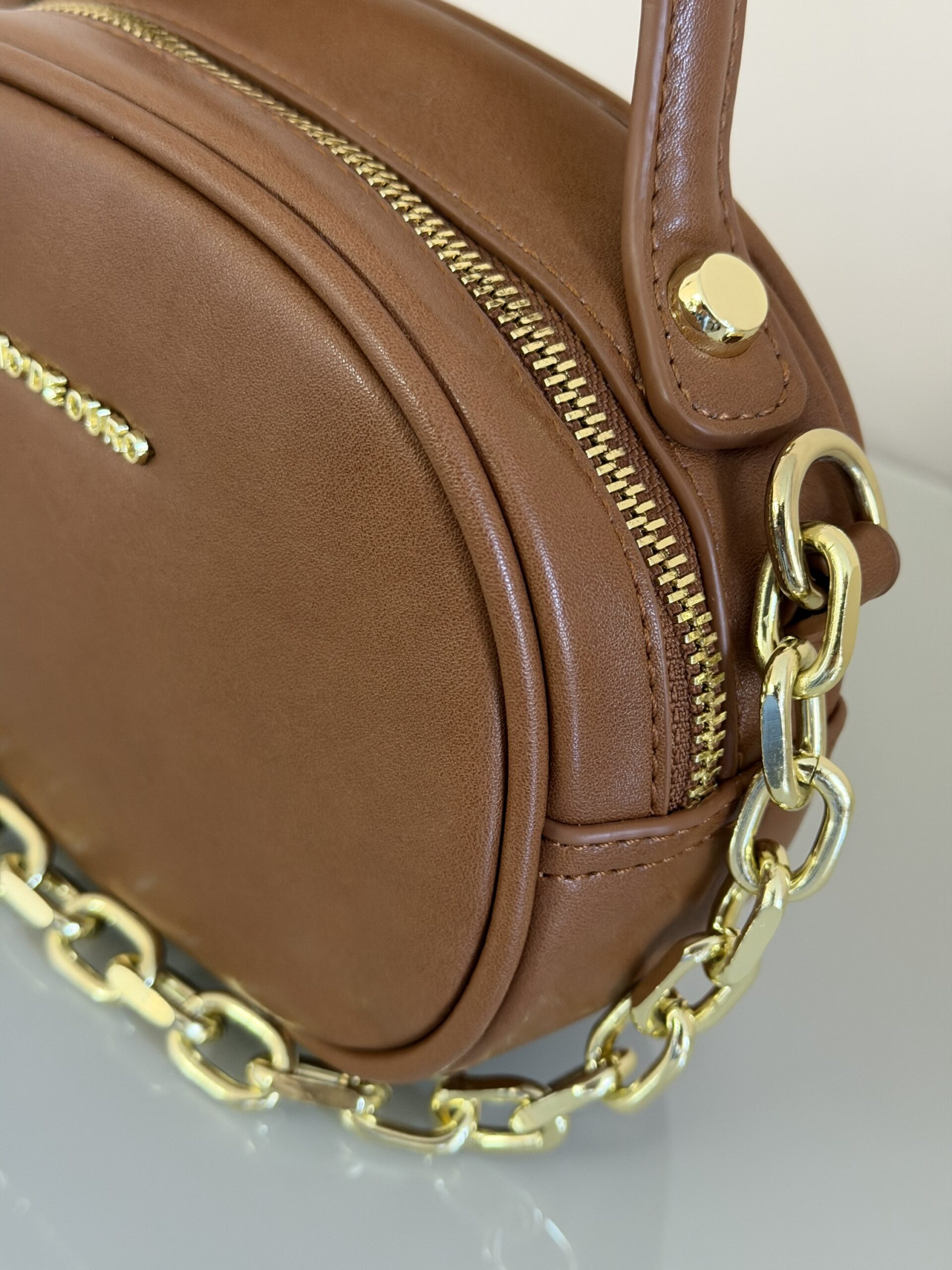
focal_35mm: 48
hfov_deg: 30.3
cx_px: 476
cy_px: 635
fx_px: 1760
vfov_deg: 39.7
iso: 320
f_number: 1.78
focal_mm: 6.76
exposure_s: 1/40
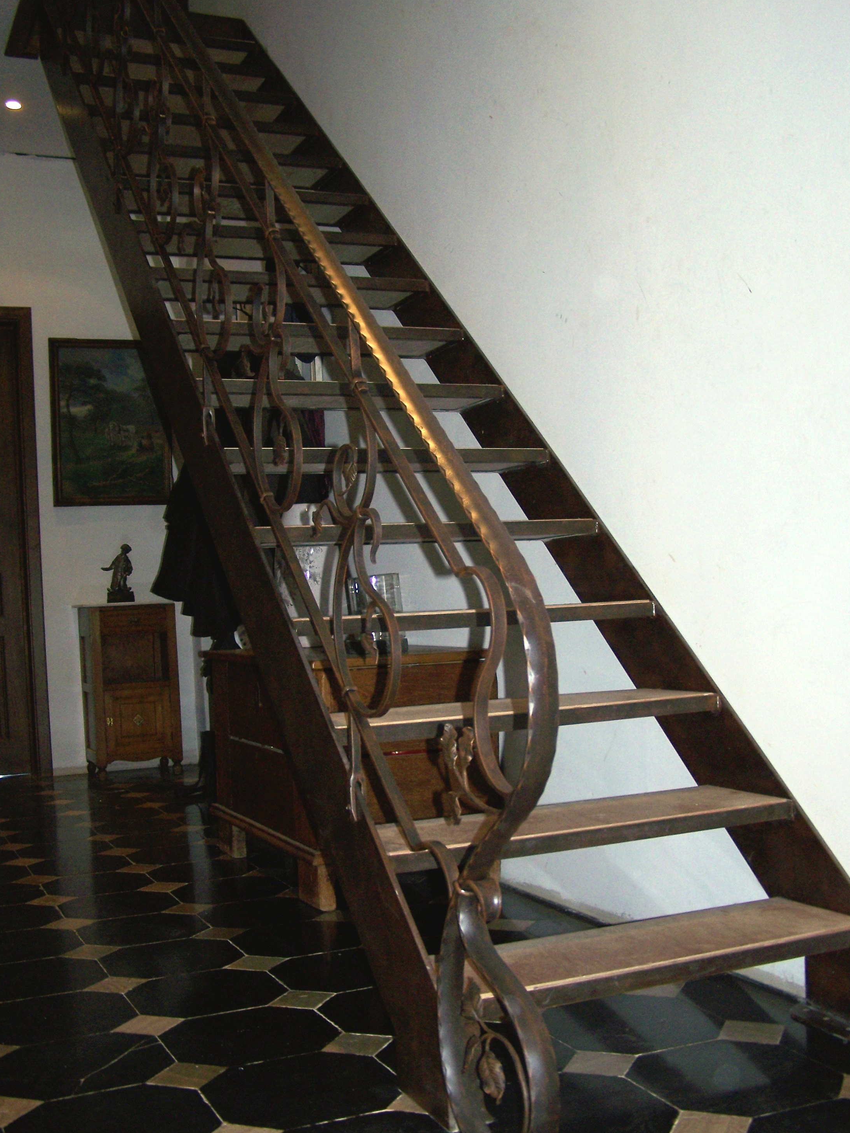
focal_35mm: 40
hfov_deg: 36.0
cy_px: 594
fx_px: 1309
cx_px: 438
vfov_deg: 46.8
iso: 80
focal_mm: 6.3
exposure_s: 1/60
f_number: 2.8
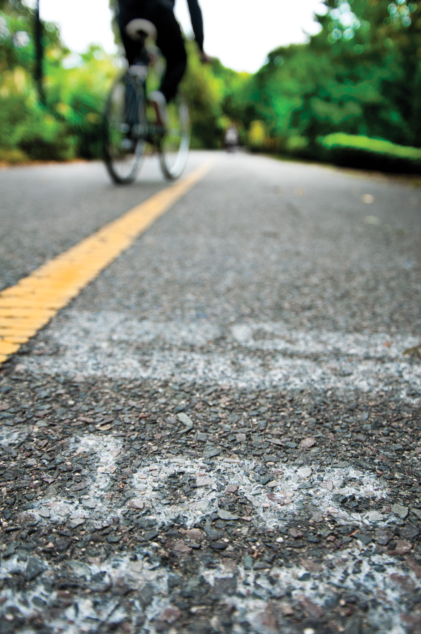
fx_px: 633
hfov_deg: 36.8
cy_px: 317
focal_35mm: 36
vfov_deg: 53.2
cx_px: 210
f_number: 3.5
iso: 200
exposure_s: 1/500
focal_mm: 24
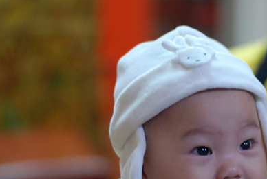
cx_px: 200
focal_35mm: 116
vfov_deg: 11.9
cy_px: 125
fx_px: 863
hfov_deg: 17.5
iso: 400
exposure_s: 1/60
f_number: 1.4
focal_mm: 50
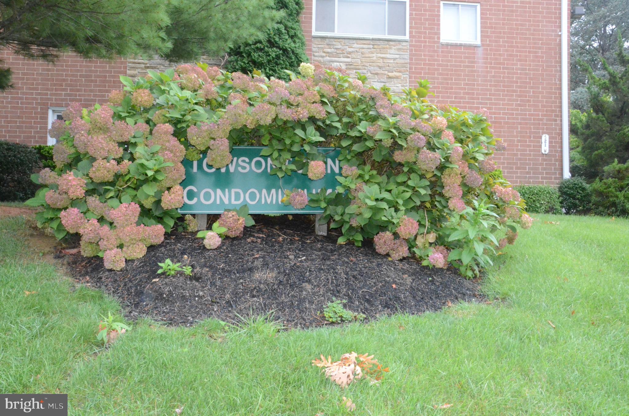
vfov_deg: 41.5
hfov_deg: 59.6
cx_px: 314
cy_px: 208
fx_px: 549
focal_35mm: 32
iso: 6400
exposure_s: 1/250
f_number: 25
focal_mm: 21
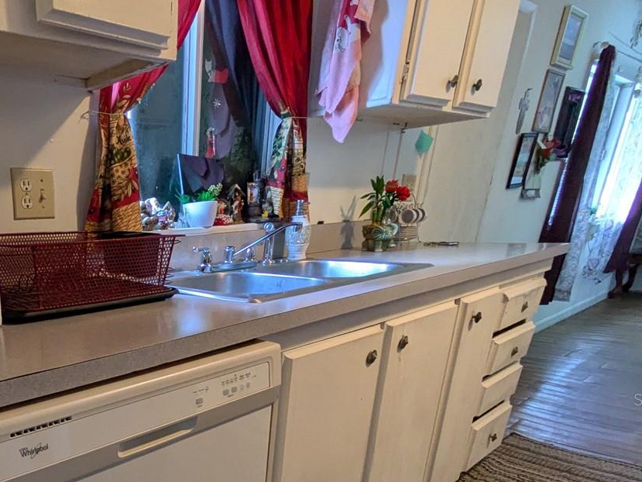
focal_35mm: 27
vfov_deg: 47.9
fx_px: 501
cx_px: 88
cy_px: 399
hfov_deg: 57.8
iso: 272
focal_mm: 1.83
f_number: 2.2
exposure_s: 1/40
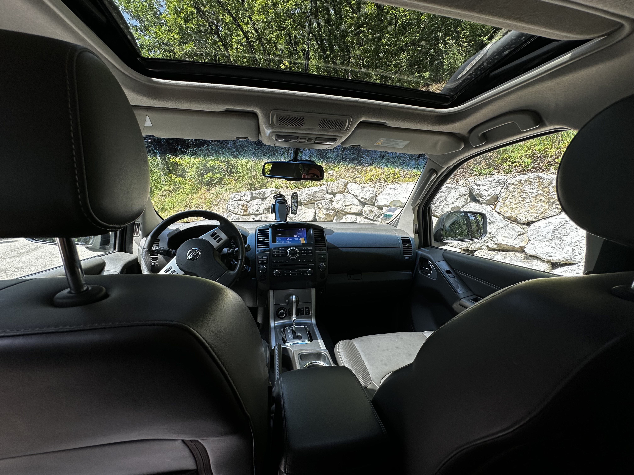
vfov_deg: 85.7
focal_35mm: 14
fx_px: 256
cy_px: 238
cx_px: 317
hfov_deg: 102.1
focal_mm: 2.22
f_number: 2.2
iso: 40
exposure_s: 1/265
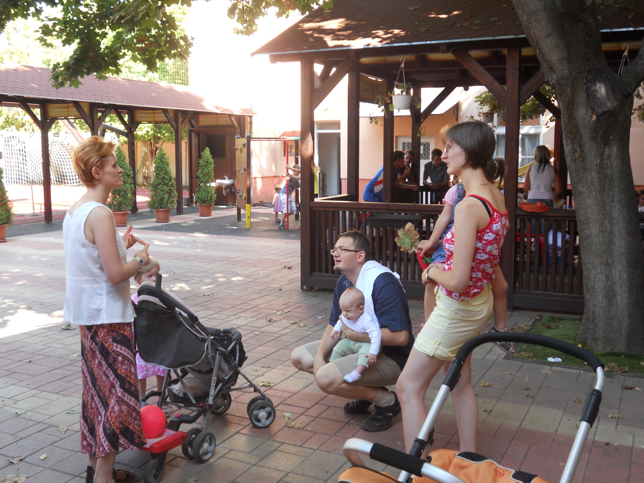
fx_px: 707
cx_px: 322
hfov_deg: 49.0
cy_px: 242
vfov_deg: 37.7
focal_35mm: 38
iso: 80
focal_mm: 6.9
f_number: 3.9
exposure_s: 1/40
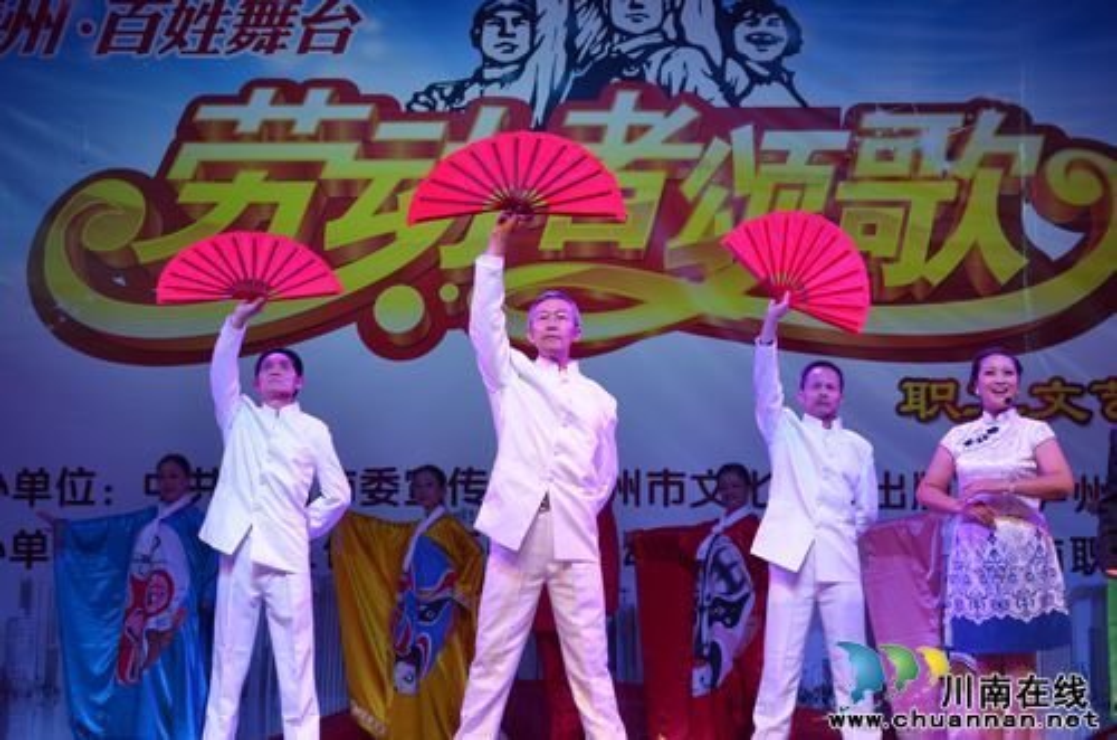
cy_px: 370
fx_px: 2322
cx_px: 558
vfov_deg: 18.1
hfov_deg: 27.0
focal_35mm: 75
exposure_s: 1/125
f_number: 5.6
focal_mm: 50
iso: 360
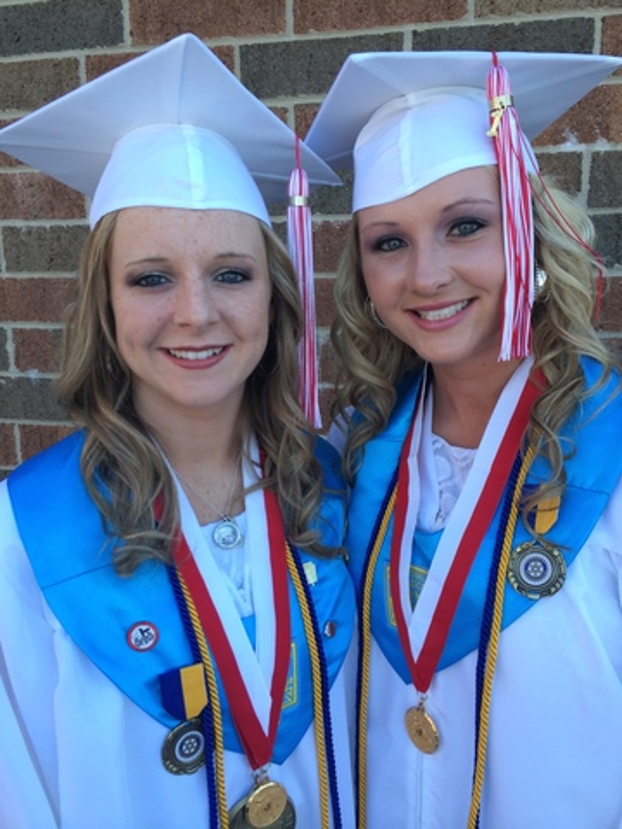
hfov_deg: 46.8
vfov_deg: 60.0
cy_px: 414
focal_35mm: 30
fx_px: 719
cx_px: 311
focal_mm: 4.12
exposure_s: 1/255
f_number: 2.2
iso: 32
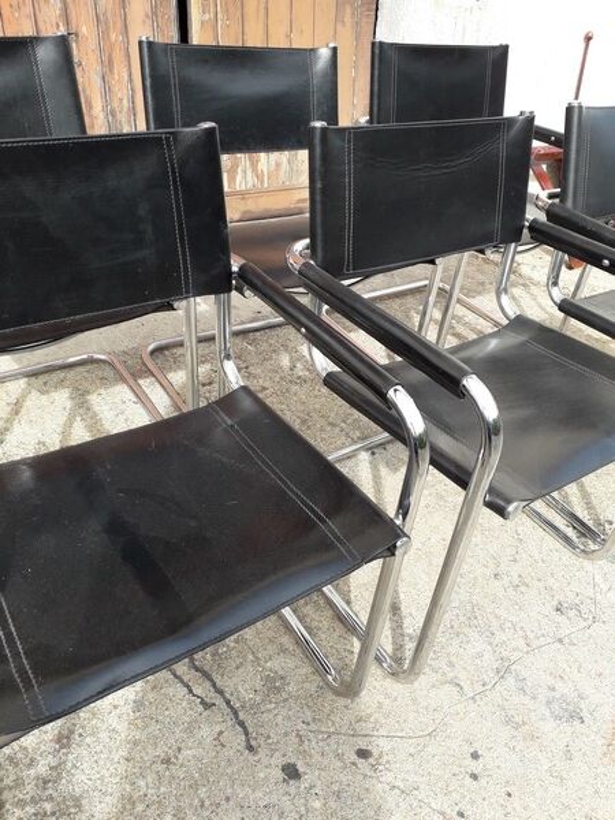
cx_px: 308
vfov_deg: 65.3
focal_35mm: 27
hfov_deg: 51.4
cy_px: 410
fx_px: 640
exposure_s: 1/368
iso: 40
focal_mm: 3.6
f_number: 1.9
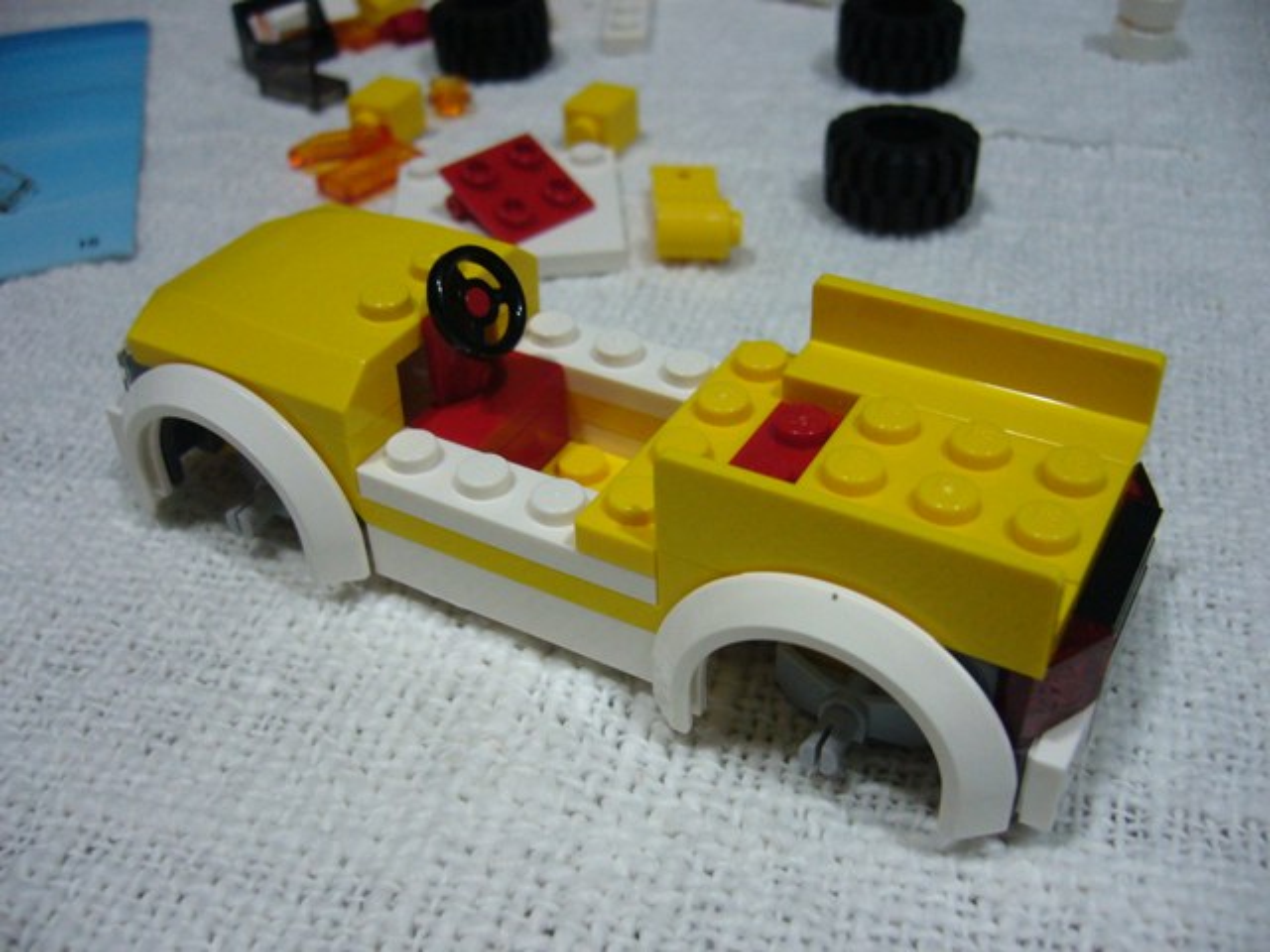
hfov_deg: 52.6
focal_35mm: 35
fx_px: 1284
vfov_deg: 40.7
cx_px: 635
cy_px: 476
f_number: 2.8
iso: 200
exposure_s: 1/15
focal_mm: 5.8
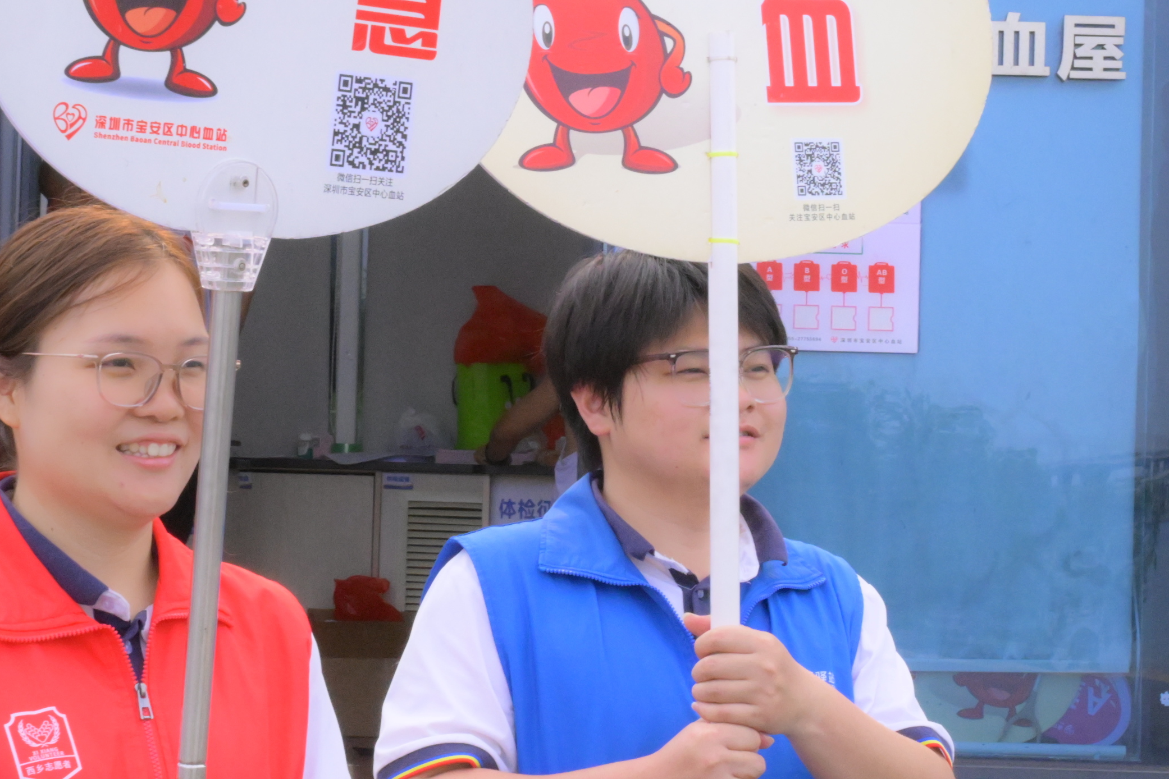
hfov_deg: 17.8
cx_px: 459
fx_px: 3734
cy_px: 350
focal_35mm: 115
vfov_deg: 11.9
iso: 6400
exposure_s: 1/400
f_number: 22
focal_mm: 58
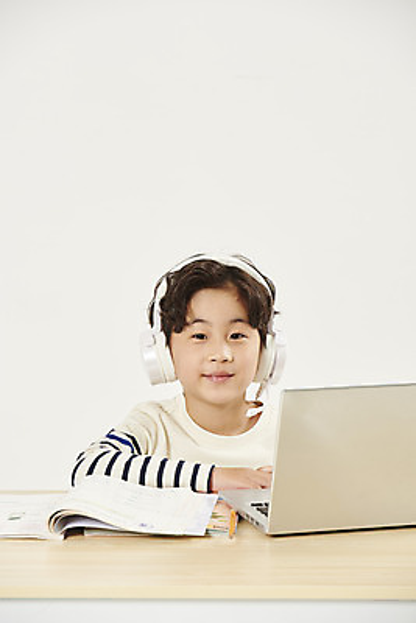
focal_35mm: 160
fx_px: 2771
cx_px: 208
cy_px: 312
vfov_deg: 12.8
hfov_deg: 8.6
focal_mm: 160
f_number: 8
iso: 125
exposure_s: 1/125
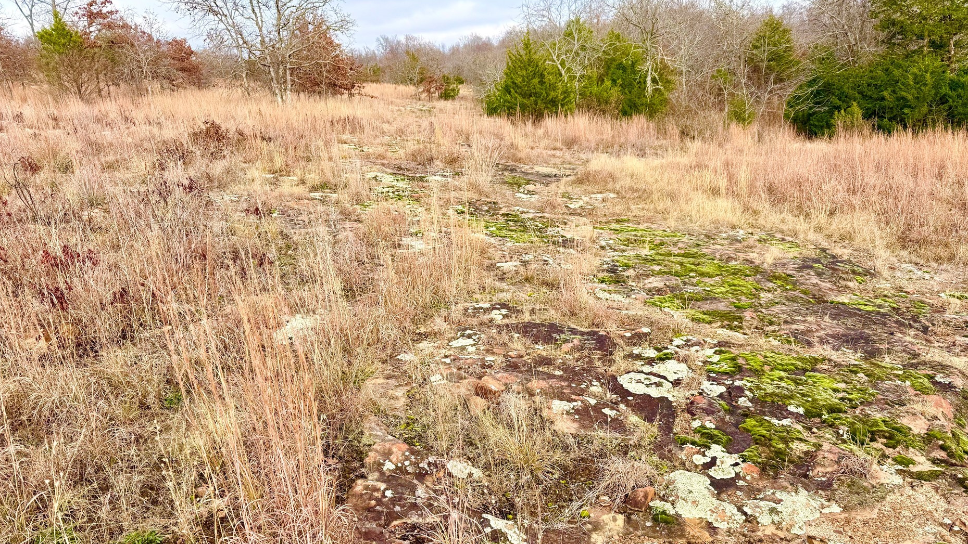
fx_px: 693
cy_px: 370
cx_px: 487
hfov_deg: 69.9
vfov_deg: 42.2
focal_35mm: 27
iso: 80
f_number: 1.78
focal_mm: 6.76
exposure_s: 1/979
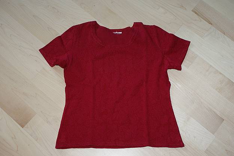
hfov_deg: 43.6
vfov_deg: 29.8
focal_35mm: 45
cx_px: 117
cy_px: 78
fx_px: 292
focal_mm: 30
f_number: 5.6
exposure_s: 1/60
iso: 400
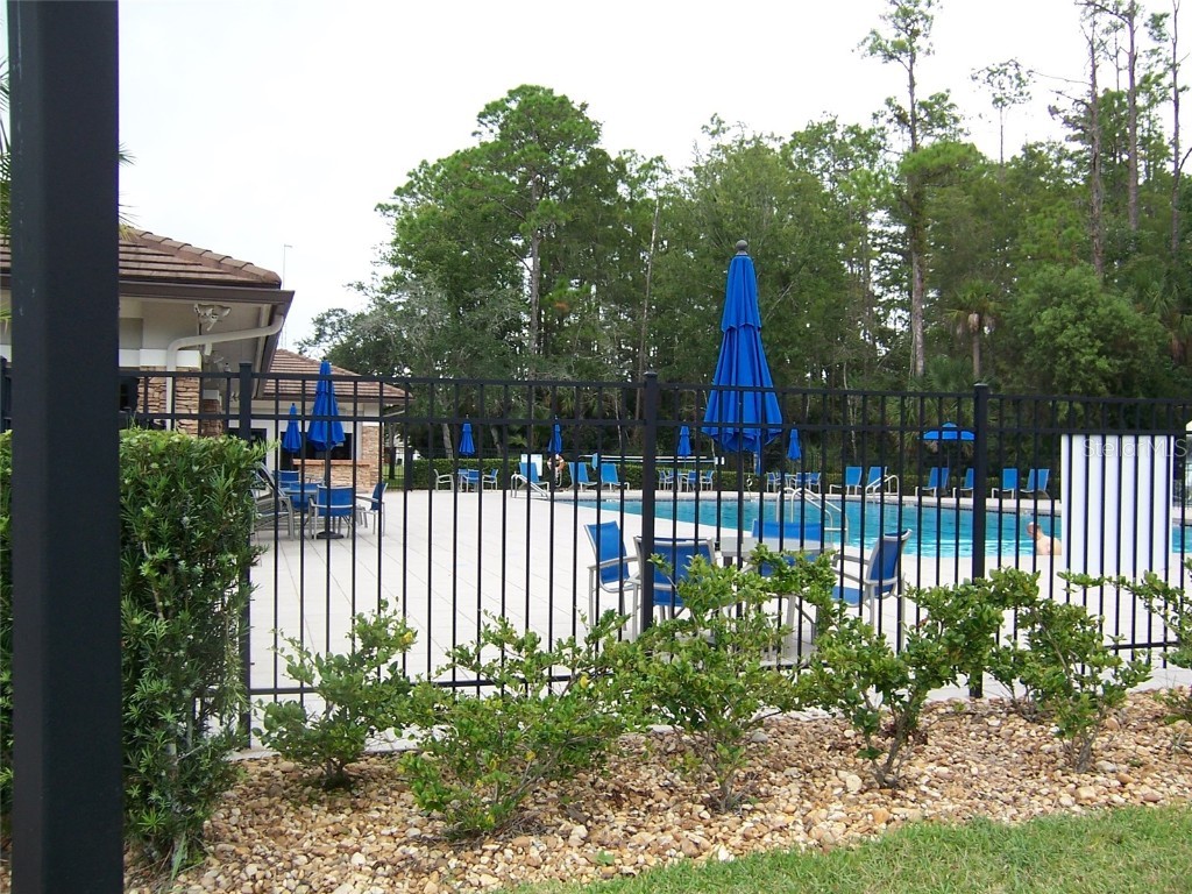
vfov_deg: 42.9
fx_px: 1136
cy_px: 447
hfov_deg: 55.4
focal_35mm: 33
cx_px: 596
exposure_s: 1/125
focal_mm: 5.5
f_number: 3.4
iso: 80
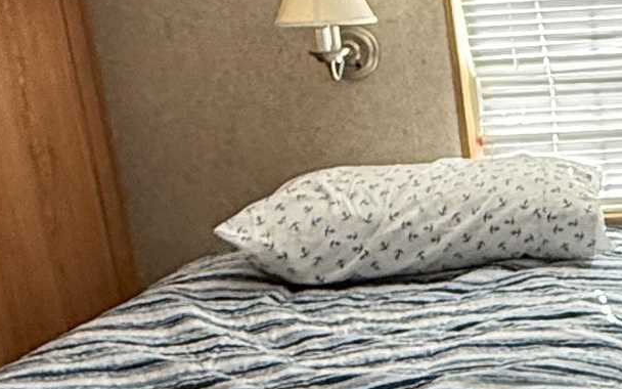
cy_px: 232
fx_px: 1271
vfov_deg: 17.4
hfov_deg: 23.8
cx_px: 837
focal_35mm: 75
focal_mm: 2.22
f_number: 2.2
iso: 320
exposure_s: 1/67
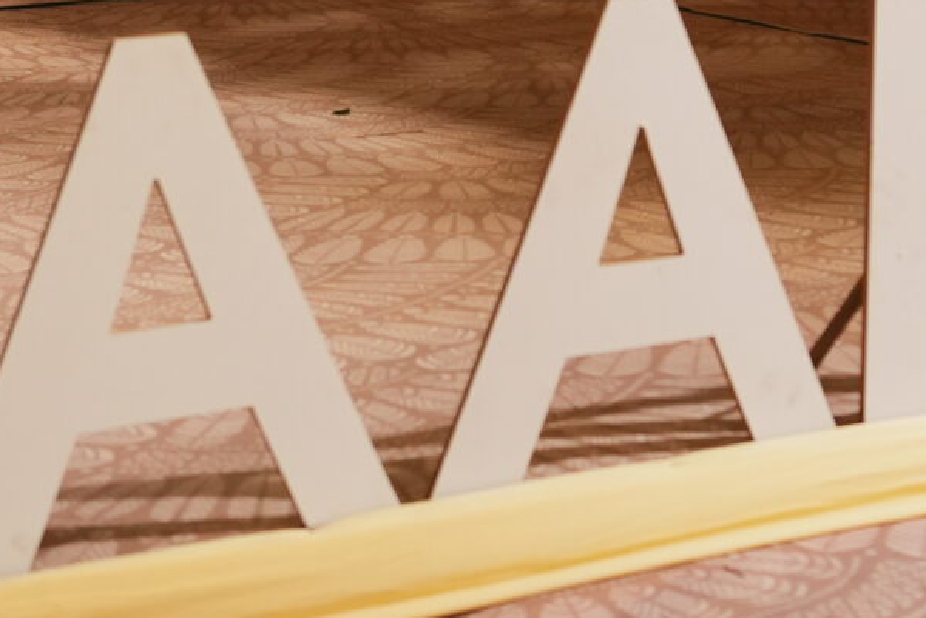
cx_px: 895
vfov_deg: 10.2
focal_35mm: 128
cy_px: -441
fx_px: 3292
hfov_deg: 15.7
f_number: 1.8
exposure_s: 1/125
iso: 640
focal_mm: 20
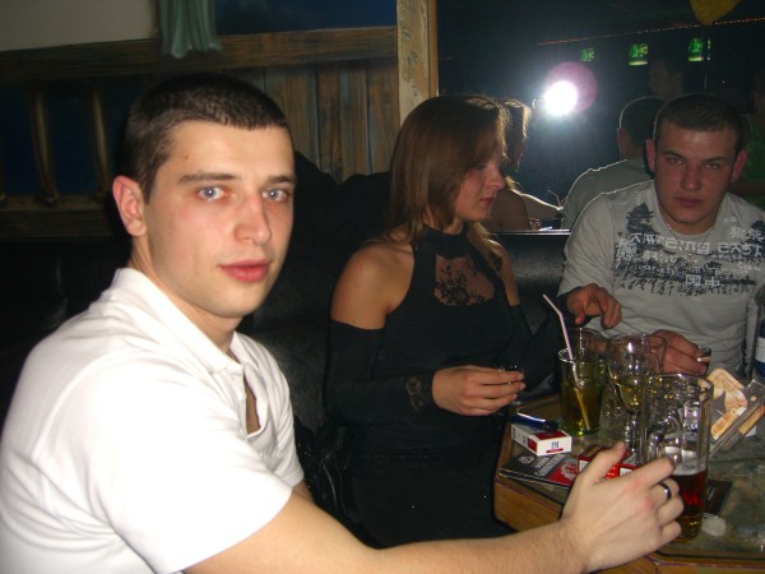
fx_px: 840
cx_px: 382
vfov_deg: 37.7
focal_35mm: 38
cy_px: 287
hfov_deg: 49.0
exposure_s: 1/60
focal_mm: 7.9
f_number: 2.8
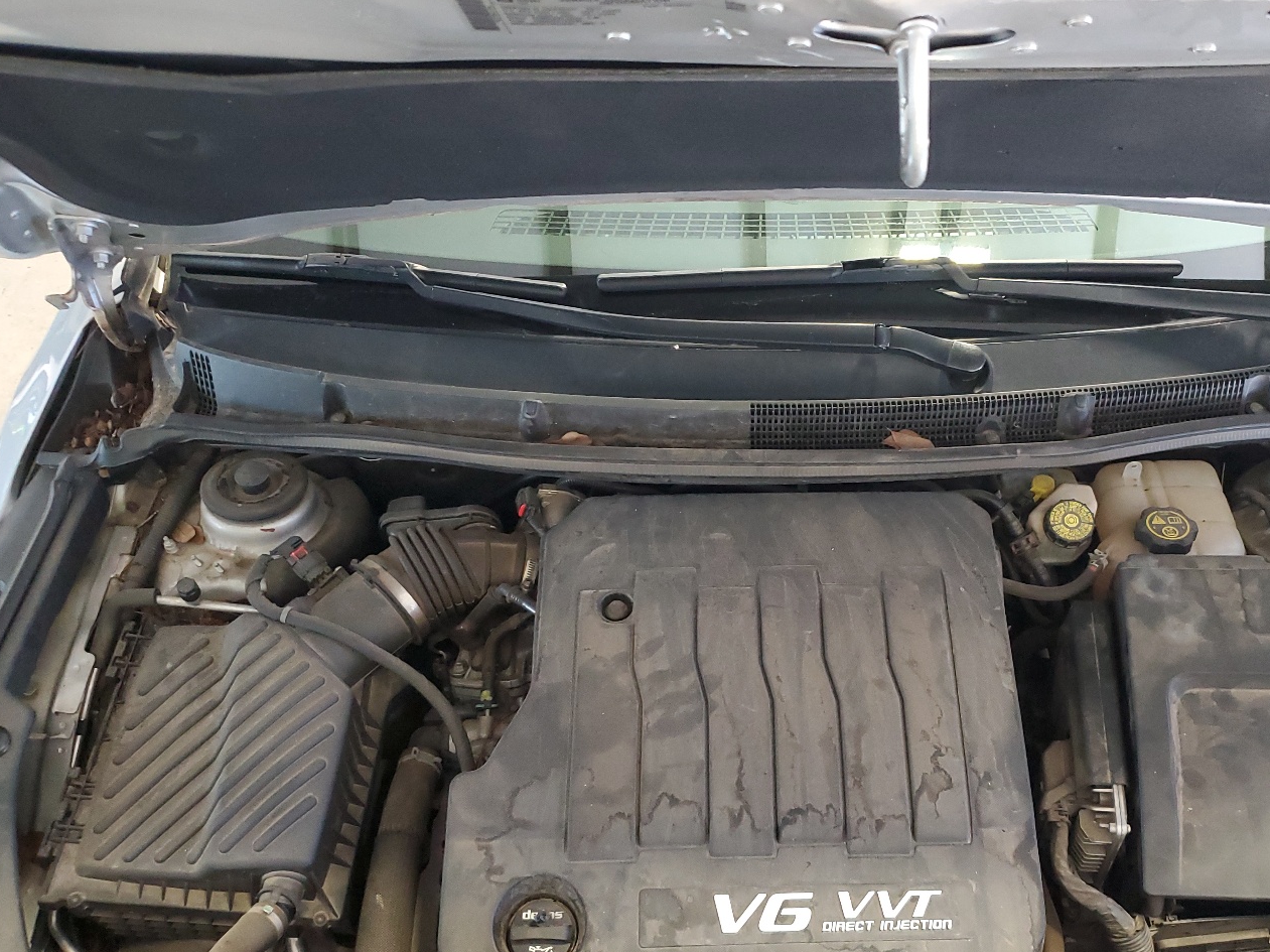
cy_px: 538
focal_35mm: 33
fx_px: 1210
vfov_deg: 42.8
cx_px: 760
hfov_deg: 55.0
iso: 305
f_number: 1.5
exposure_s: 1/24
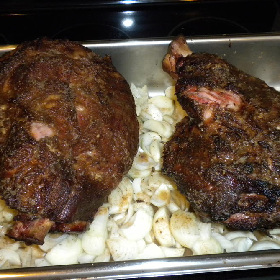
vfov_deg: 38.3
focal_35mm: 44
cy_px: 141
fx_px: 403
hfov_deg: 38.3
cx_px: 152
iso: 400
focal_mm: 6.6
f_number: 3.5
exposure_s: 1/30
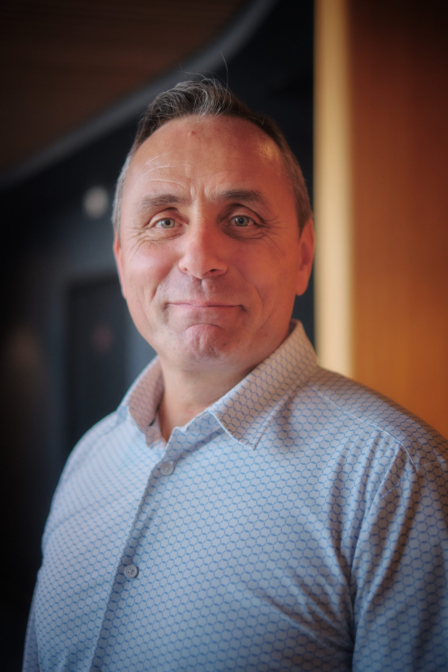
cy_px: 336
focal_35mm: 53
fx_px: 989
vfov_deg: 37.5
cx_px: 224
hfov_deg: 25.5
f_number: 1.4
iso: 800
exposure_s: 1/550
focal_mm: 35
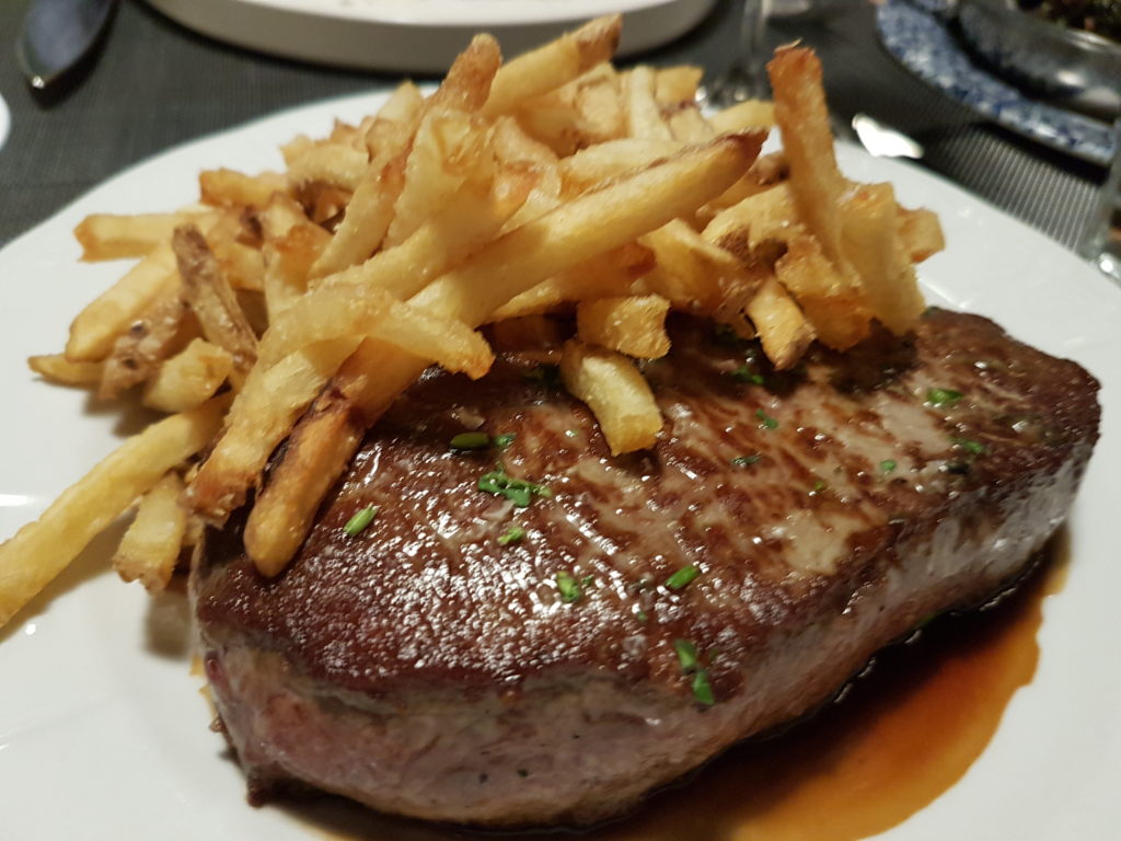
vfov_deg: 53.1
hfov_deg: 67.3
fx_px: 842
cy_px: 420
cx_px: 560
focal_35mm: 26
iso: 250
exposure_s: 1/10
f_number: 1.7
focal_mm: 4.2
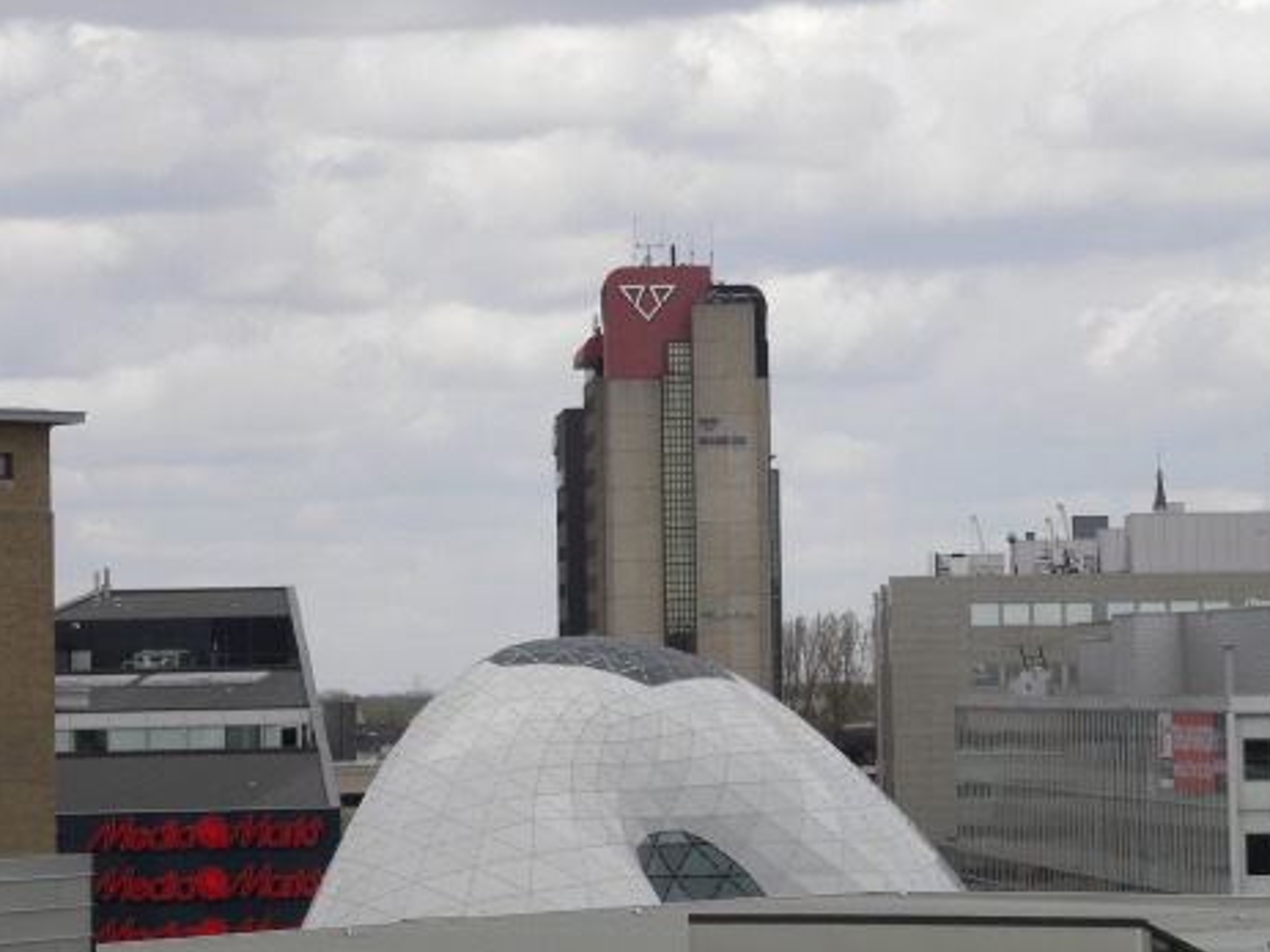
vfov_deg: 7.5
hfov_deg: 9.9
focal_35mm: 199
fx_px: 7299
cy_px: 497
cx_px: 647
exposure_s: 1/310
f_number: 5.6
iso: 64
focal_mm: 25.7
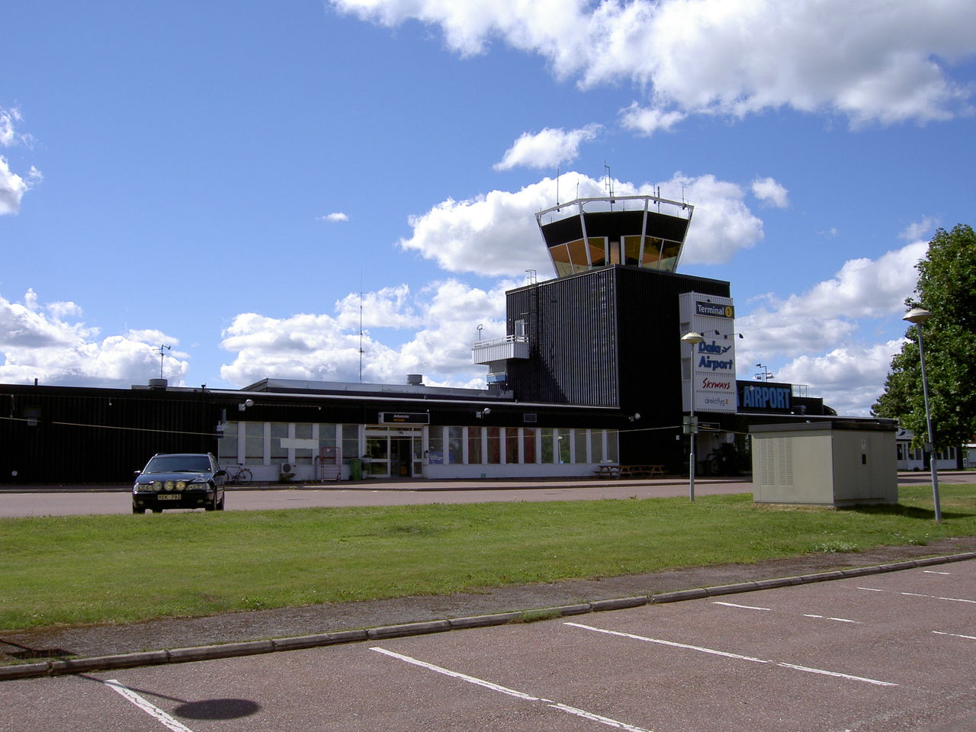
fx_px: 959
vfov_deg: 41.8
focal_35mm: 34
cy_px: 366
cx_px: 488
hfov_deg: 54.0
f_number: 4.7
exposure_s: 1/640
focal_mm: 5.6
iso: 50
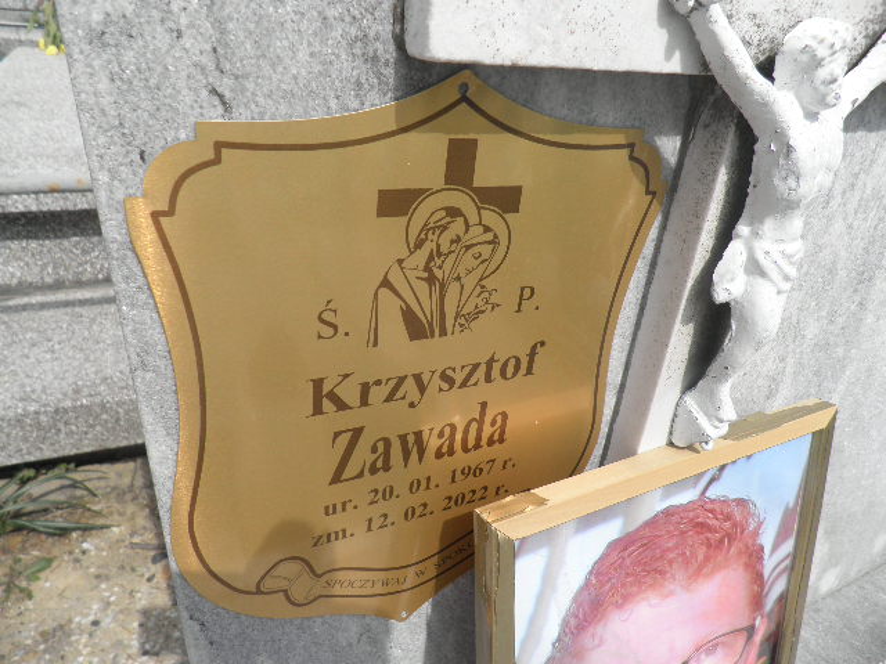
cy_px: 332
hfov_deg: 71.6
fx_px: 614
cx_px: 443
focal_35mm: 24
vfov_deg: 56.8
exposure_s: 1/160
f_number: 8.3
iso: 64
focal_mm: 4.3
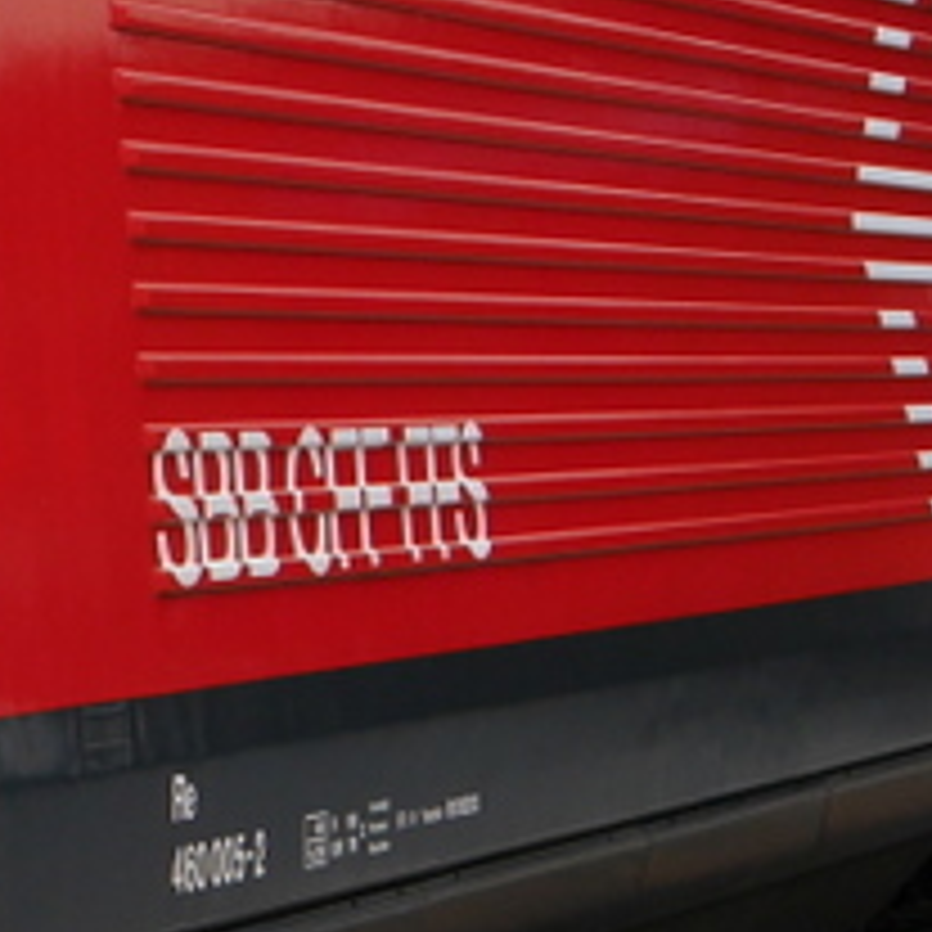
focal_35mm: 239
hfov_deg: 7.1
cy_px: 369
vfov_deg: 7.3
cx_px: -698
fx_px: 7280
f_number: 5
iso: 160
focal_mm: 28
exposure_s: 1/125
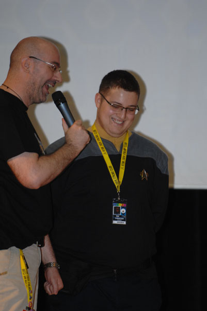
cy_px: 156
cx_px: 104
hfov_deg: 4.6
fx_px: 2595
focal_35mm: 300
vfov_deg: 6.9
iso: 400
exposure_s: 1/125
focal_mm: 200
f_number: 2.8
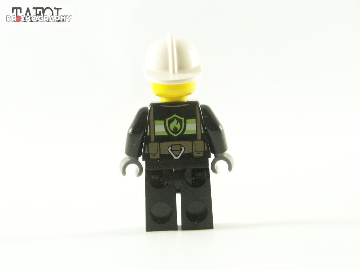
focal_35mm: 105
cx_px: 180
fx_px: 1092
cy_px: 135
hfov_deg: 18.7
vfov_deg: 14.1
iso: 400
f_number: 4
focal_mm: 17.5
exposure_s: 1/60
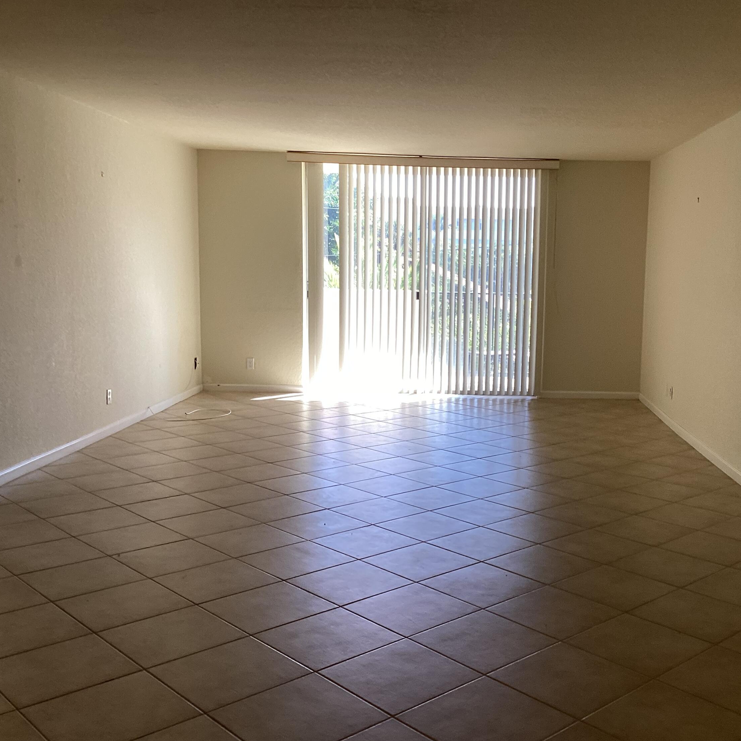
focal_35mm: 37
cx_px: 481
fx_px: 896
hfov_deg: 44.4
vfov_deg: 44.9
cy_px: 368
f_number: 2.4
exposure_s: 1/120
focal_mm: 3.3
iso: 80
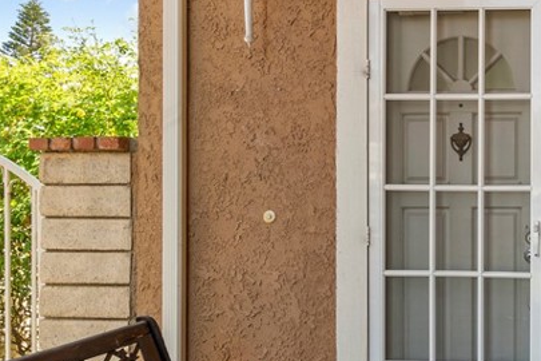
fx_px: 646
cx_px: 565
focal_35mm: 43
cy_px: 173
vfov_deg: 31.2
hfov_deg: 39.0
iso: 250
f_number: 11
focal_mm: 17
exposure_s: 1/20
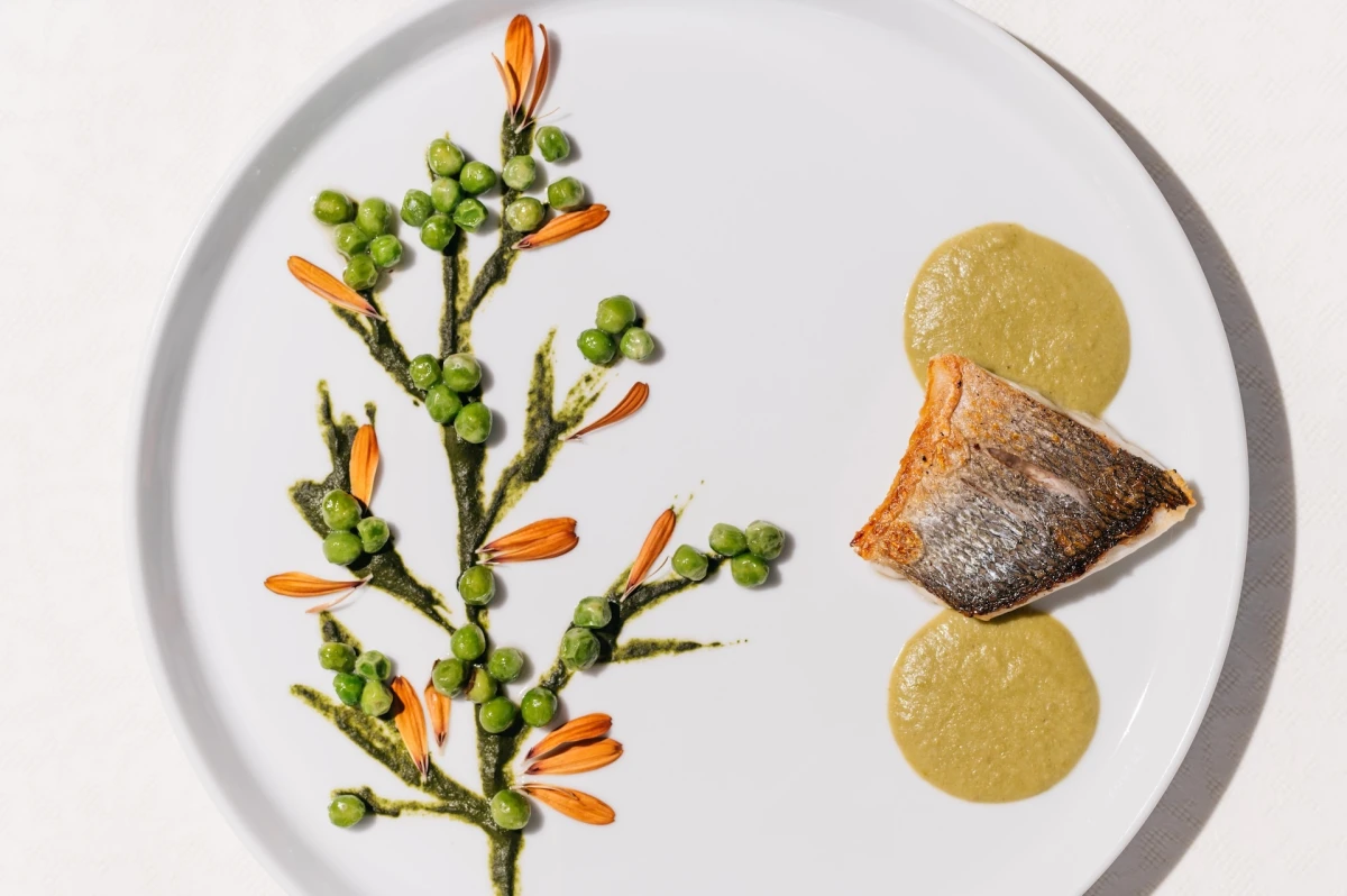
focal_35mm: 85
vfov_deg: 16.0
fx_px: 3178
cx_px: 674
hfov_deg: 23.9
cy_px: 448
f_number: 3.2
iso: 250
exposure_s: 1/320
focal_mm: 85
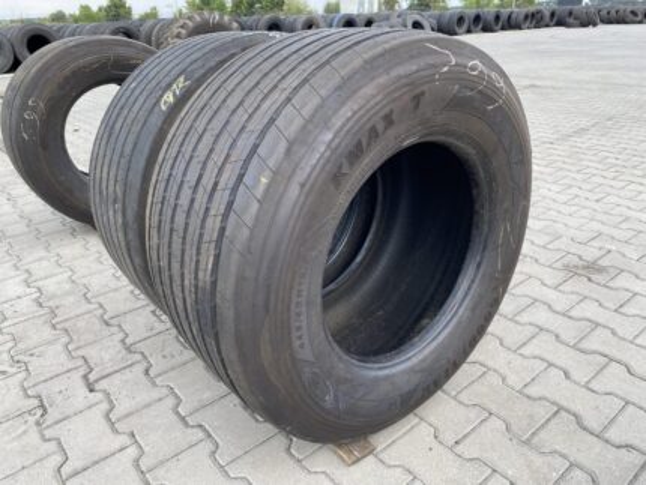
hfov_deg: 67.3
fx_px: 485
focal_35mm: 26
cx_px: 323
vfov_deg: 53.1
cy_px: 242
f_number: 1.8
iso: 32
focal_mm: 4.25
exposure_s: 1/367
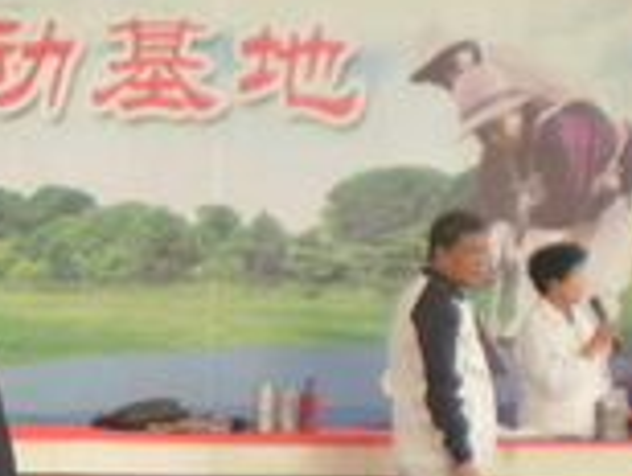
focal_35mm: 140
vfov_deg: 10.4
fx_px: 2560
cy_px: 636
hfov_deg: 13.1
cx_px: -373
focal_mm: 6.3
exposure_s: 1/100
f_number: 3.1
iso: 100
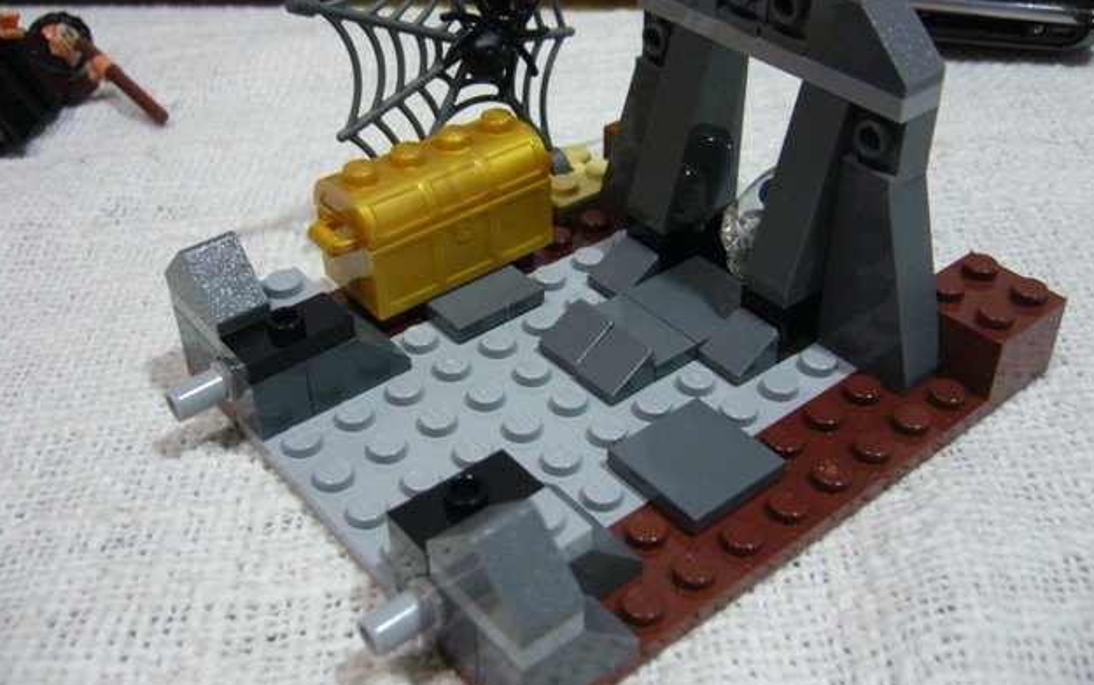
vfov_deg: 33.5
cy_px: 275
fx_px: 1133
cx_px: 544
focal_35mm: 38
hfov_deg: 51.5
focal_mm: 5.8
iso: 200
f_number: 2.8
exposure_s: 1/8
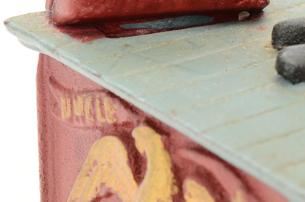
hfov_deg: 13.2
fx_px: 1302
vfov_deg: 8.8
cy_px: 22
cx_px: 297
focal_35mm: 154
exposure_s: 1/80
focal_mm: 42
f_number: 10
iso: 250
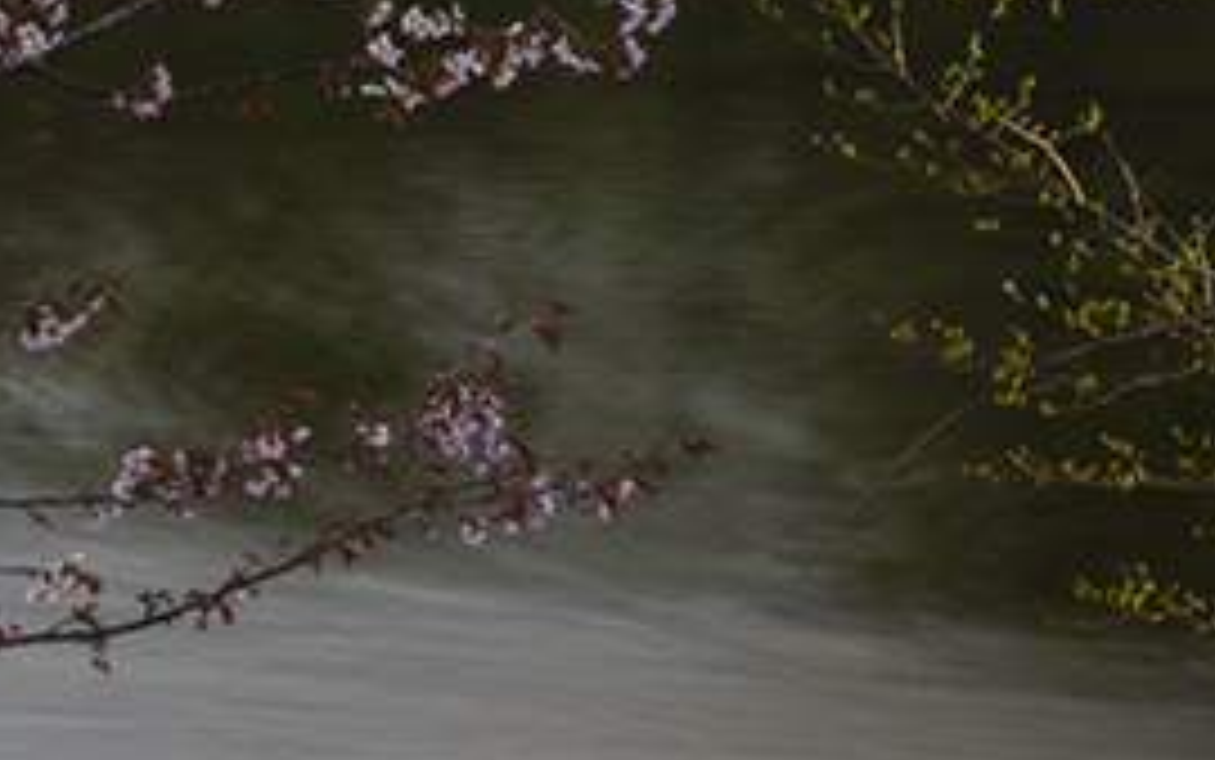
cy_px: -850
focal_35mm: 371
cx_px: -1989
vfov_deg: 3.5
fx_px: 12290
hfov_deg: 5.4
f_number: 22
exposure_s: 8
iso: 100
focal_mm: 75
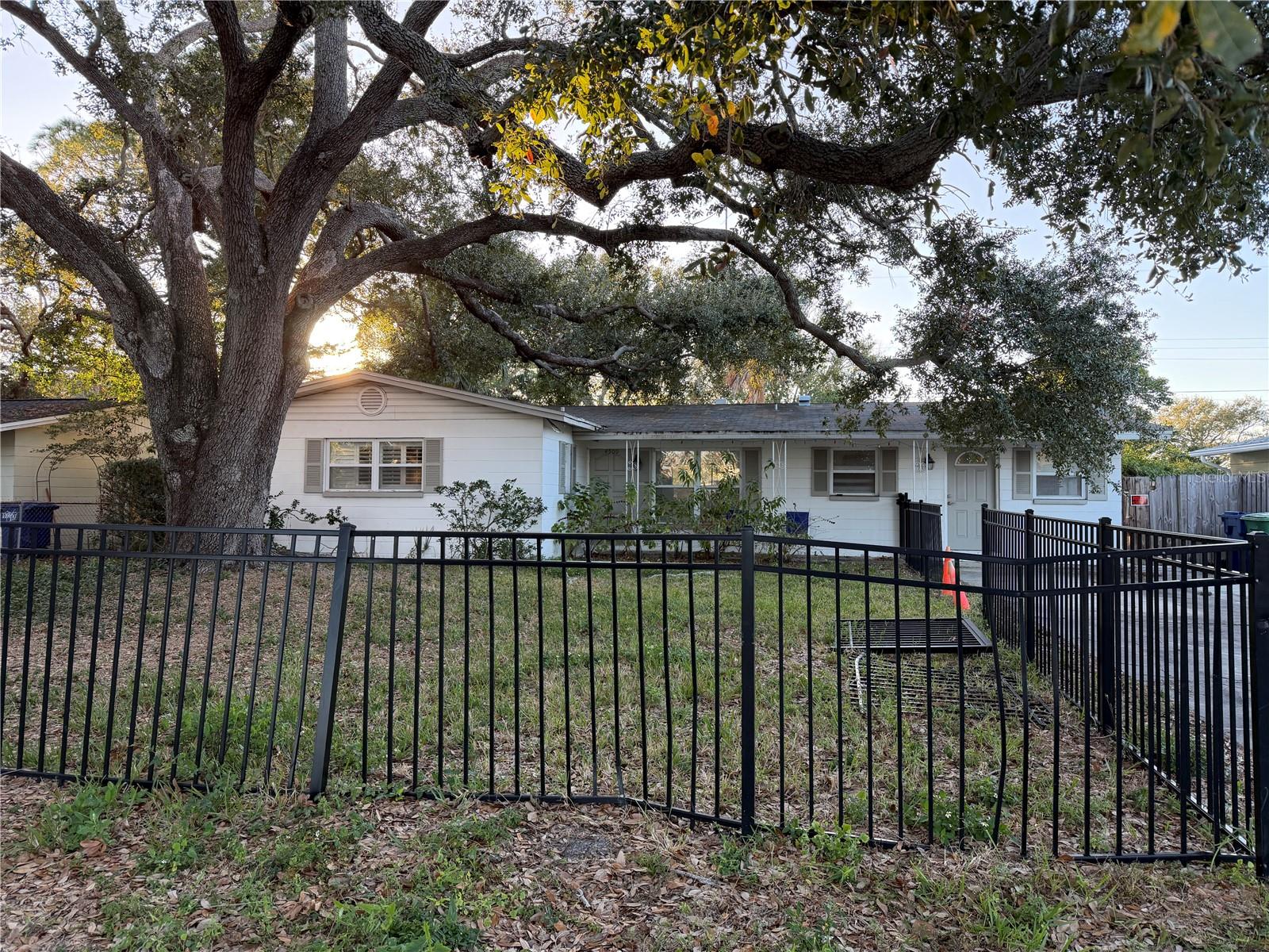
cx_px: 634
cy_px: 476
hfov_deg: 71.6
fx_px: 880
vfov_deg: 56.8
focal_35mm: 24
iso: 100
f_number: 1.78
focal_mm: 6.76
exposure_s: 1/194
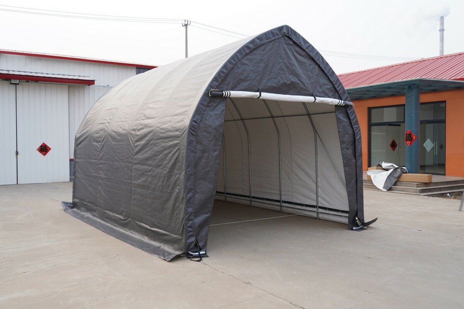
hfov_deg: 54.4
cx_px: 232
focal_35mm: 35
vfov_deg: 37.9
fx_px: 451
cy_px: 154
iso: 200
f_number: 4.5
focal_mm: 35
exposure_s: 1/60
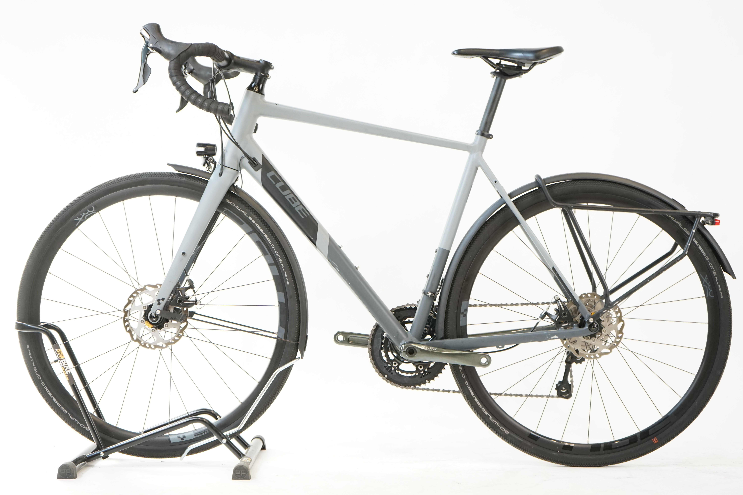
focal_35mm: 58
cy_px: 248
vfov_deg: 23.4
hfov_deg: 34.5
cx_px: 372
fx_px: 1197
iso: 2000
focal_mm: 58
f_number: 5.6
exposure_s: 1/200
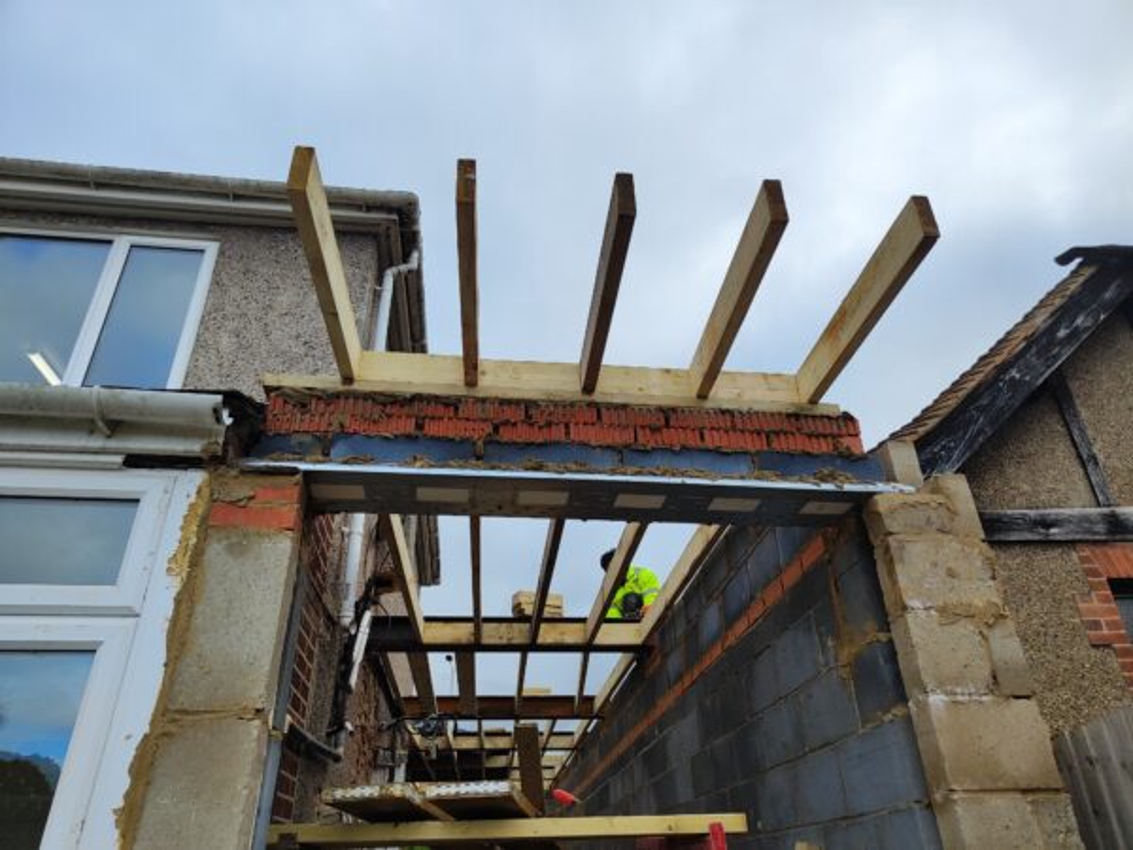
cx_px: 566
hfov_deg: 73.9
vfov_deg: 58.9
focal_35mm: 23
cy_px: 425
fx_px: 753
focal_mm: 5.59
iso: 50
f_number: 1.88
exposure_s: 1/284
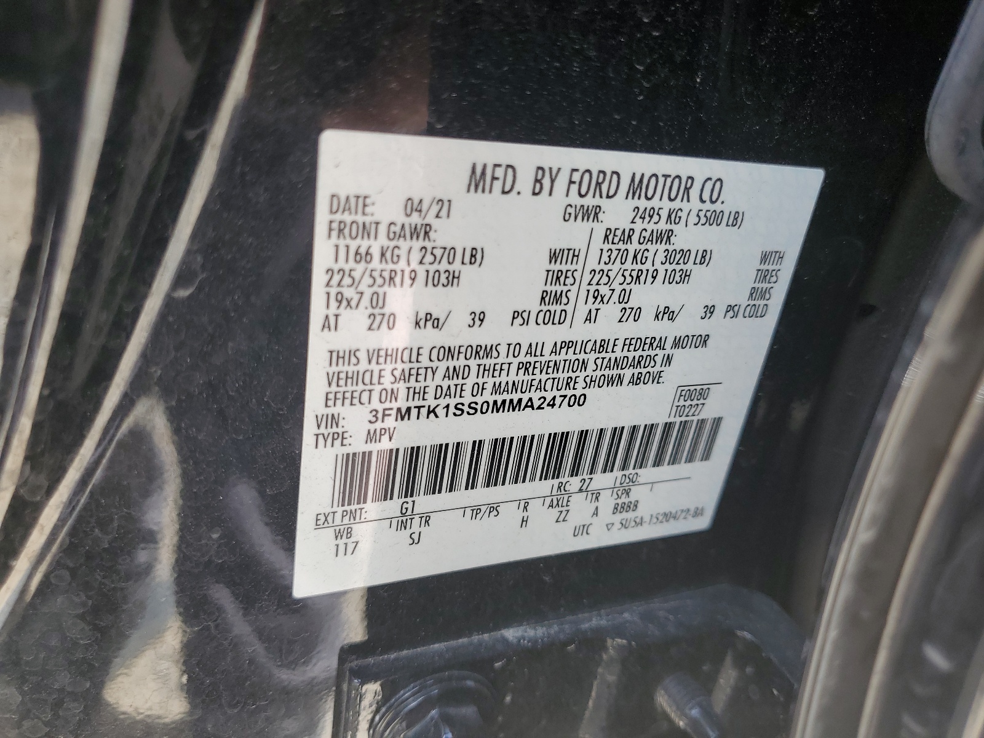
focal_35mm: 26
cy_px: 369
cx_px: 492
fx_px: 739
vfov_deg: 53.1
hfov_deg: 67.3
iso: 50
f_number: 1.5
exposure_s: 1/256
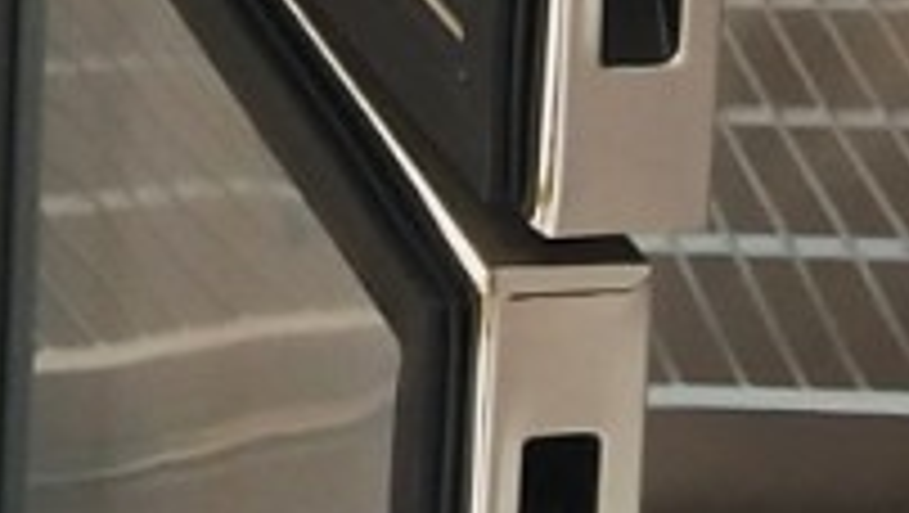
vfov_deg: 4.5
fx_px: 6248
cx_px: -675
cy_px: -1058
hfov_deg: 8.1
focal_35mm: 259
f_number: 1.8
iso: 182
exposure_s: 1/50
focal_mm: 3.95
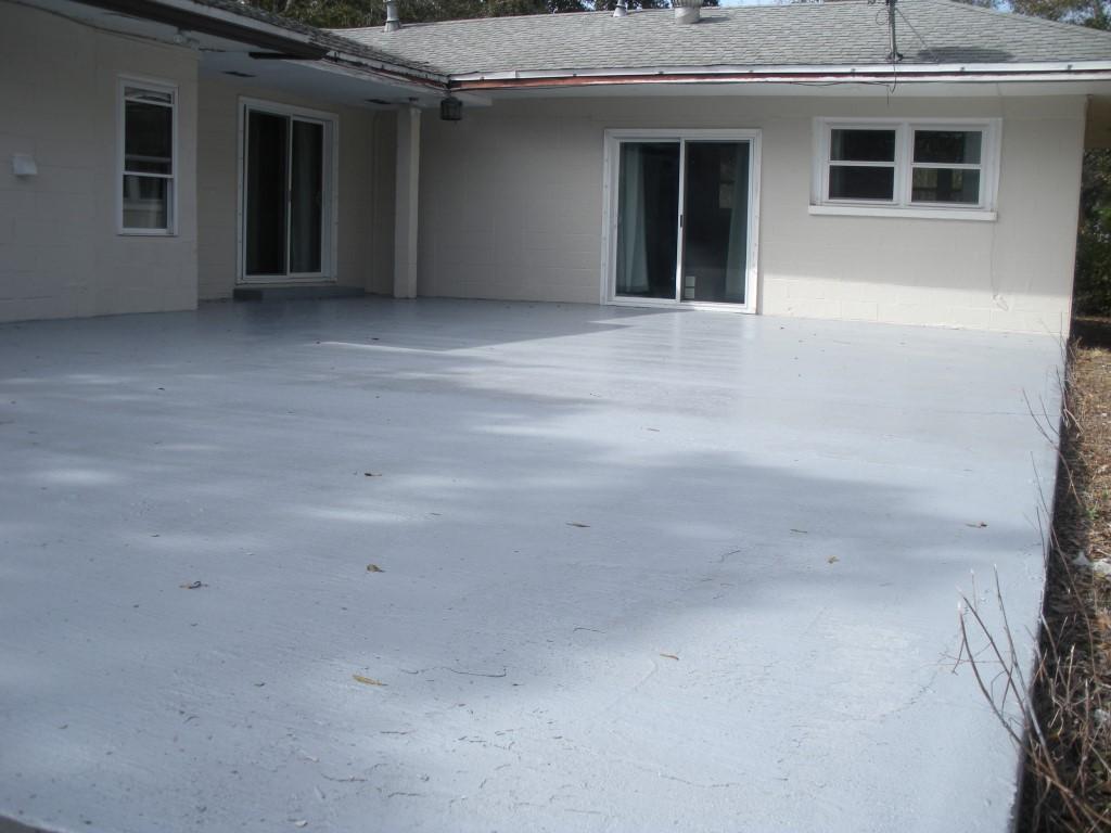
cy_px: 416
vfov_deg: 39.7
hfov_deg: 51.4
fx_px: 1155
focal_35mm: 36
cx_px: 556
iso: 64
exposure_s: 1/404
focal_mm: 6.3
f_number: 3.5
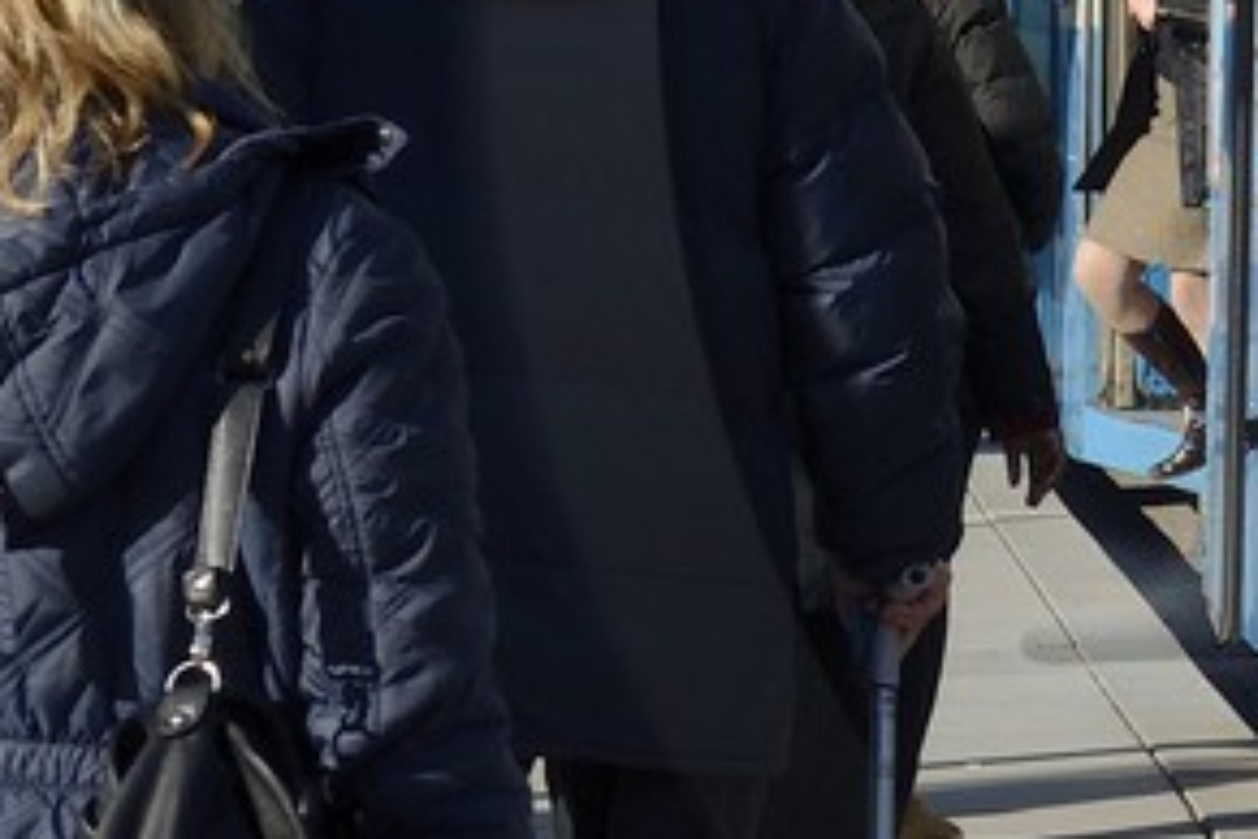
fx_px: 8631
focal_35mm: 247
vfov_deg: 5.5
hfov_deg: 8.1
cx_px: 2244
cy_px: -43
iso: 200
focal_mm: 45
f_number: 9
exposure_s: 1/400
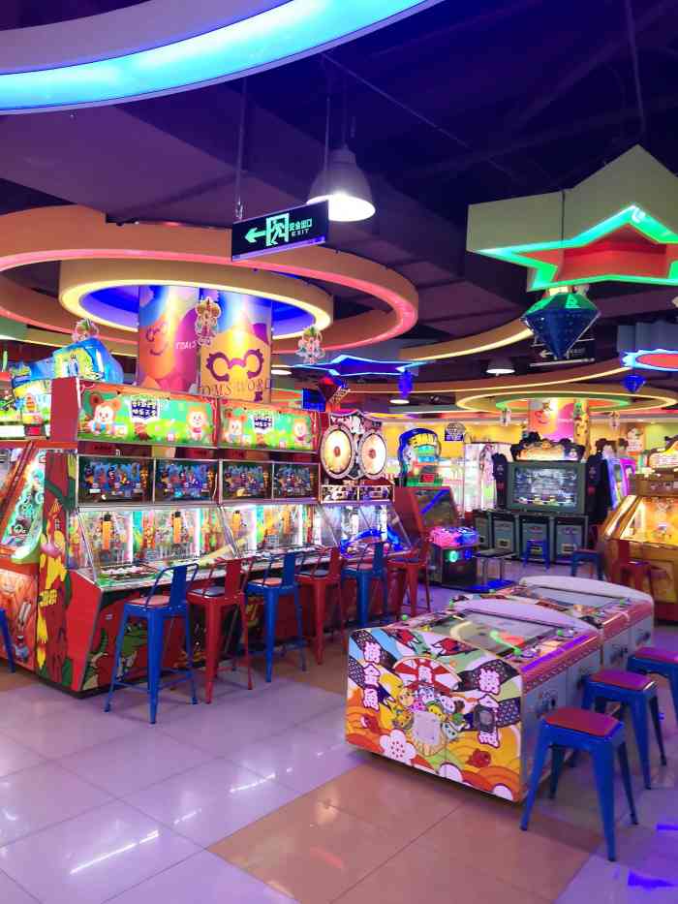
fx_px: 679
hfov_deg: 53.1
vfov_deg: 67.3
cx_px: 339
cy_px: 452
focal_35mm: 26
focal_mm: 4.75
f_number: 1.8
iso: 500
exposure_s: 1/100
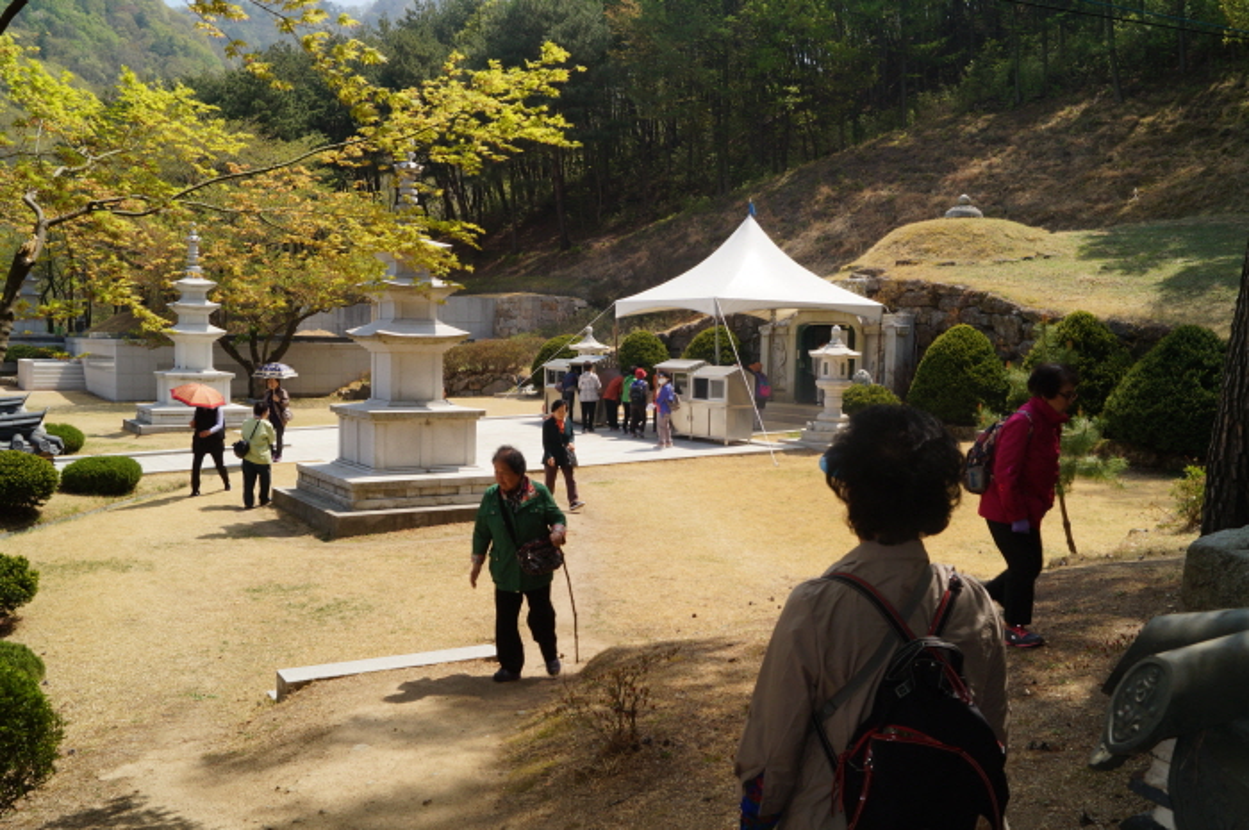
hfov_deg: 62.0
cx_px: 624
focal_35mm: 30
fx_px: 1040
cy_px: 415
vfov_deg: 43.5
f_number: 13
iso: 100
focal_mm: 20
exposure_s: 1/80
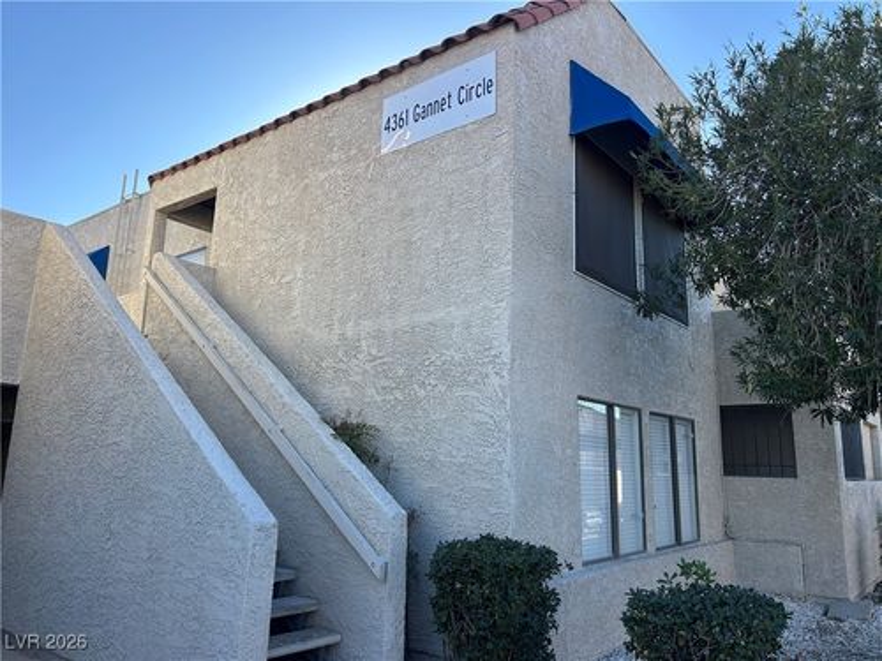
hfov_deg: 67.3
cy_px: 330
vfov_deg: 53.1
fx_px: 662
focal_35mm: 26
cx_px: 441
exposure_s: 1/1079
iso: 50
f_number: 1.5
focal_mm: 5.7
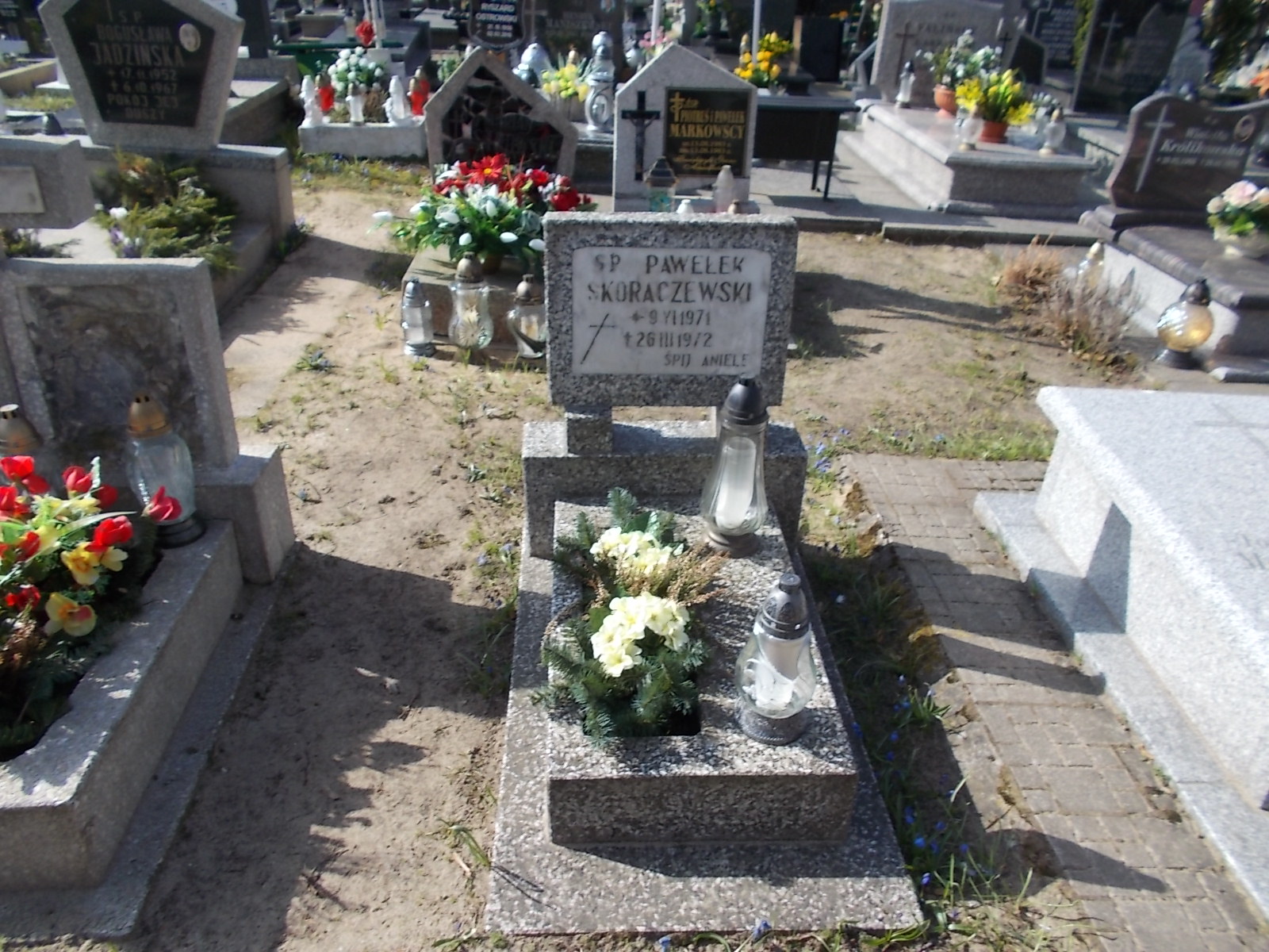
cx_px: 634
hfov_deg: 67.3
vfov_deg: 53.1
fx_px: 953
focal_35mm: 26
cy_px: 476
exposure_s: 1/100
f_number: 8
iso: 80
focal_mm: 4.6
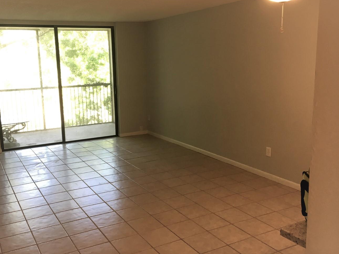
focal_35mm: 36
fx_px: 353
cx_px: 147
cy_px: 125
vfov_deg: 39.7
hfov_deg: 51.2
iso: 50
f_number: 2.2
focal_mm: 4.15
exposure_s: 1/30
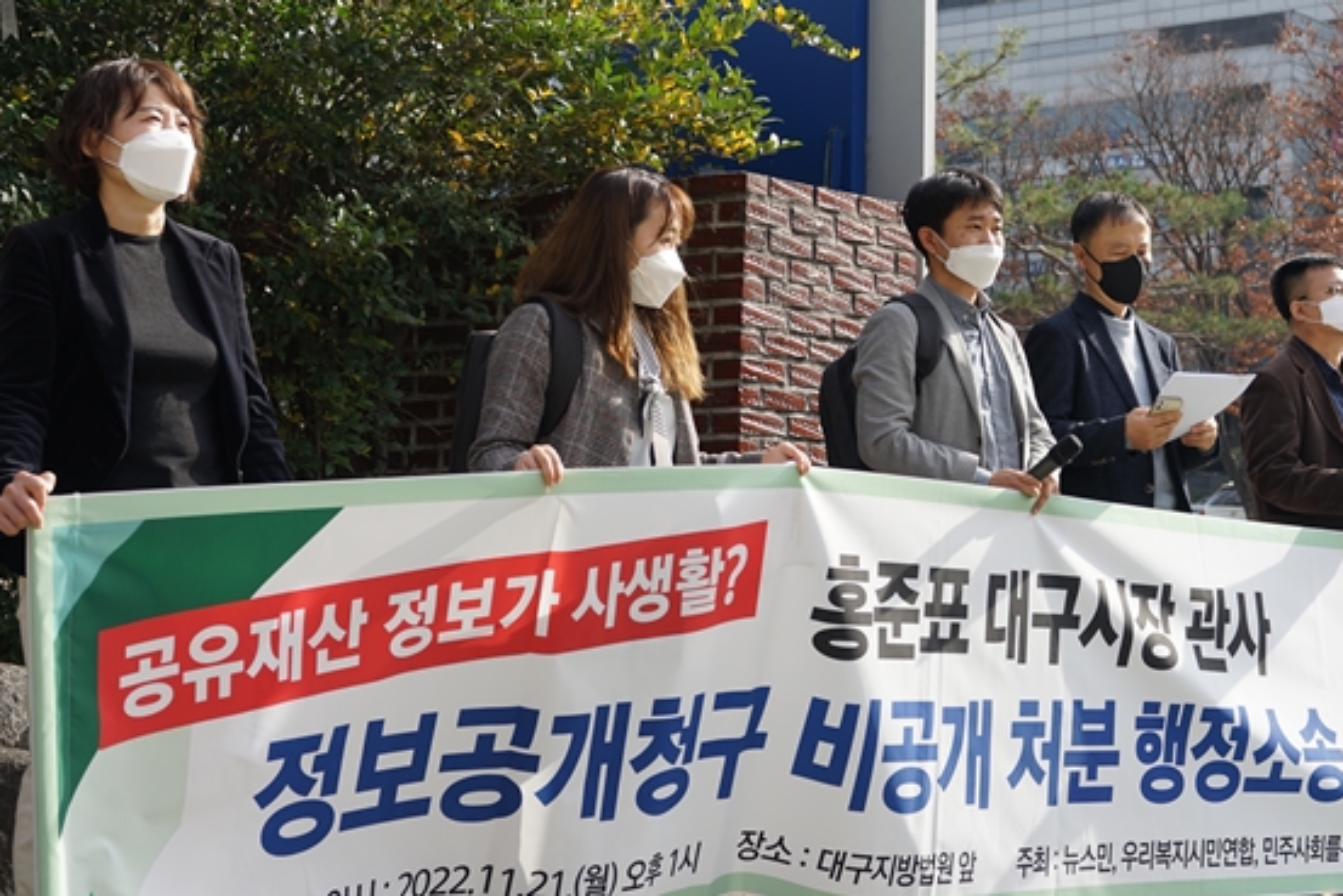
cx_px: 826
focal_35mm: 76
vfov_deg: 17.9
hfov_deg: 26.6
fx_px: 2836
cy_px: 336
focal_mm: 60
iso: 100
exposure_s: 1/200
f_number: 6.3
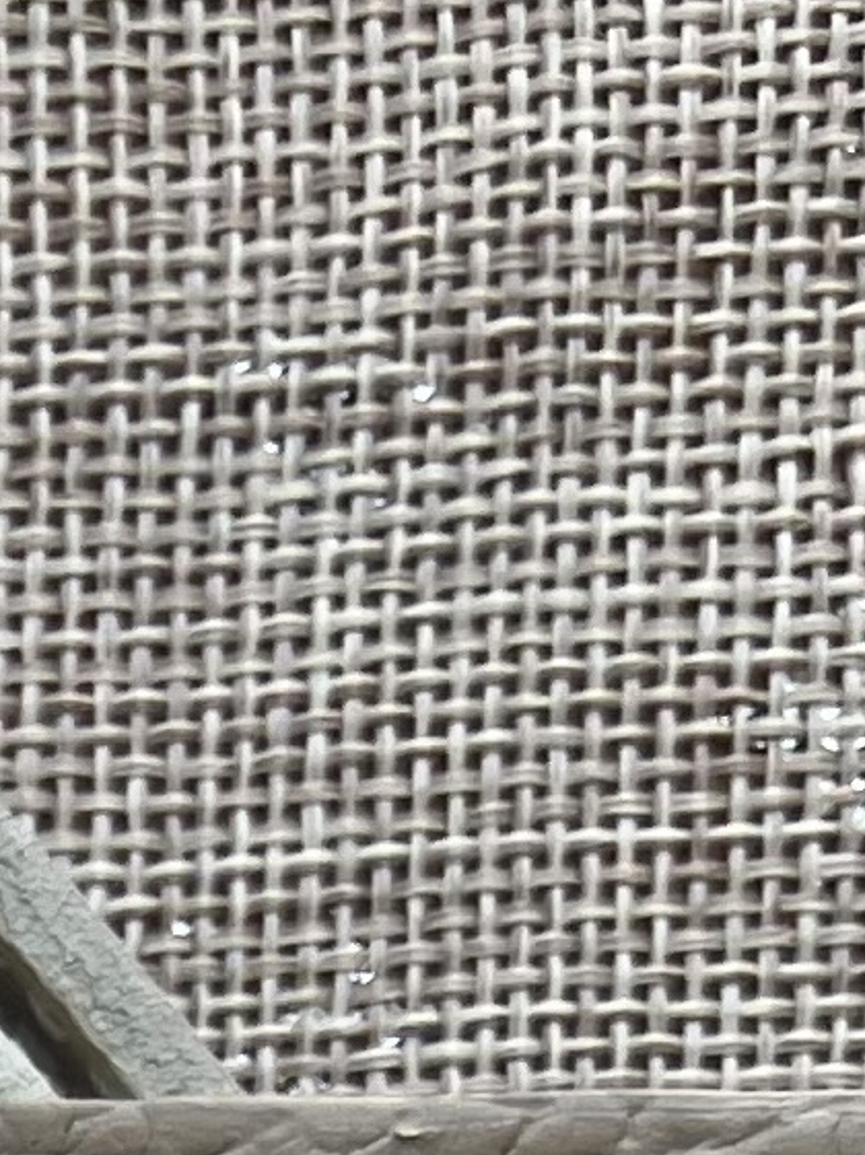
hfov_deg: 7.6
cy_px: 3512
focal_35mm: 187
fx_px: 6238
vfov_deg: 8.7
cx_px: -914
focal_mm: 5.7
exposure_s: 1/121
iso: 40
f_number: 1.5
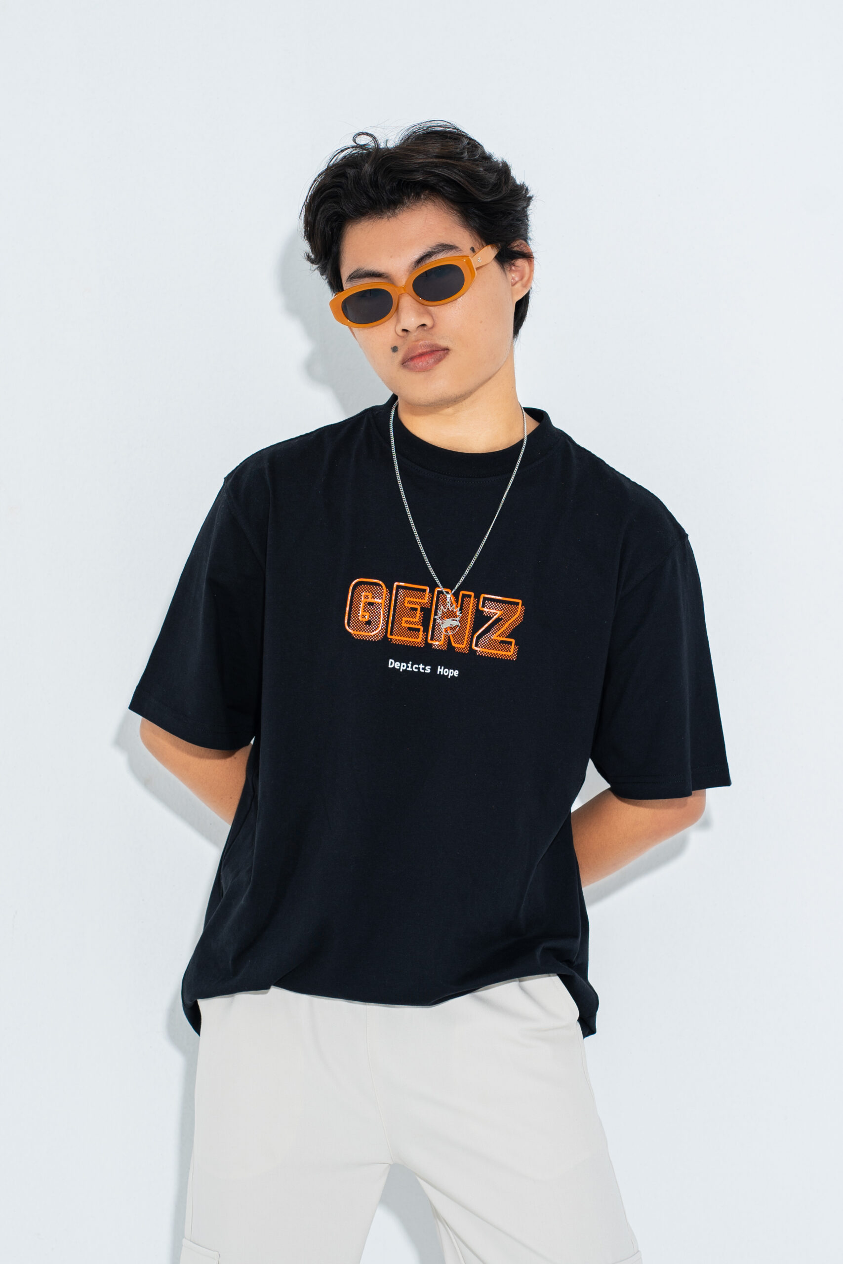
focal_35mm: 127
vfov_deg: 16.1
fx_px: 4460
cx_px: 422
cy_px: 632
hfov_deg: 10.8
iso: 100
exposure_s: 1/250
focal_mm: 85
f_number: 5.6
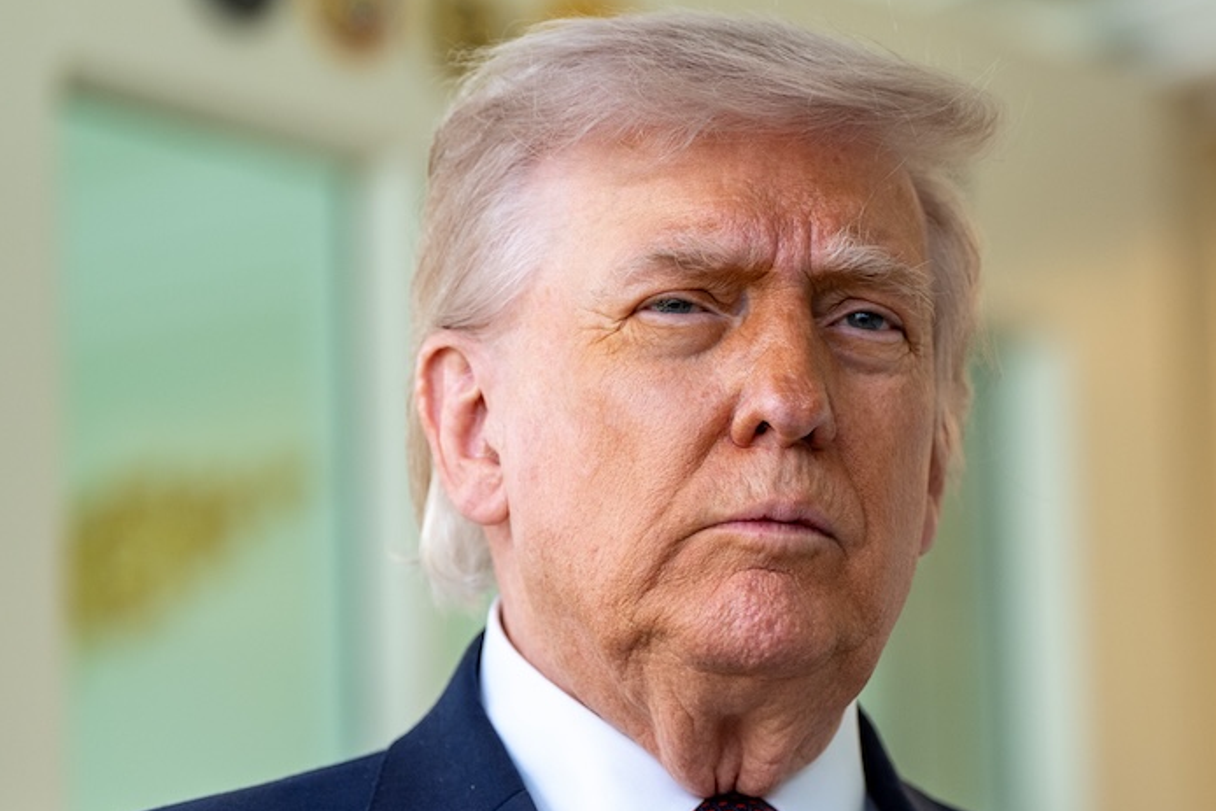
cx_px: 699
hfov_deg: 8.1
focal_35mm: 254
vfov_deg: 5.4
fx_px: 8581
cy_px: 538
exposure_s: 1/500
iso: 500
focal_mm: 147
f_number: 2.8
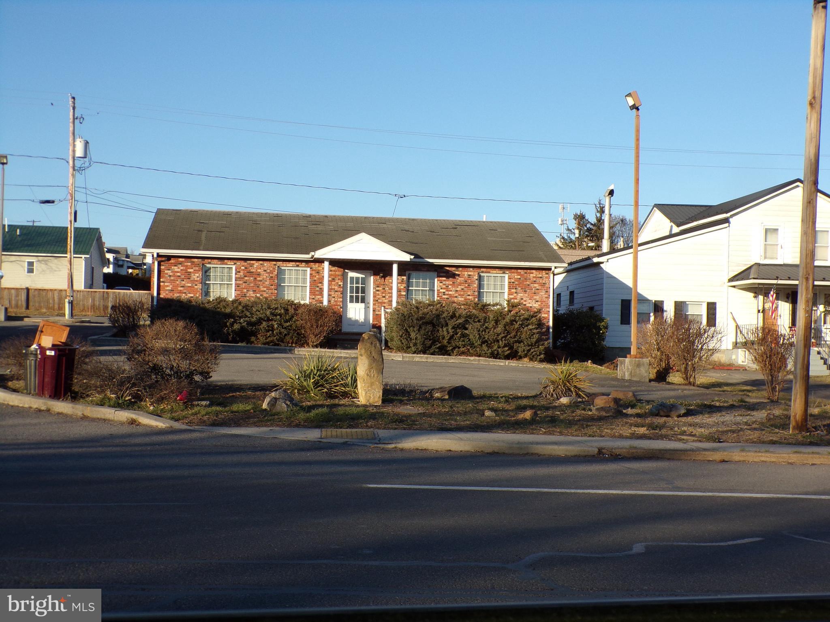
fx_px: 1007
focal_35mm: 42
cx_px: 415
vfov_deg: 34.3
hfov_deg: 44.8
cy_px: 311
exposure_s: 1/300
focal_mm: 7.6
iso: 80
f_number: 4.9
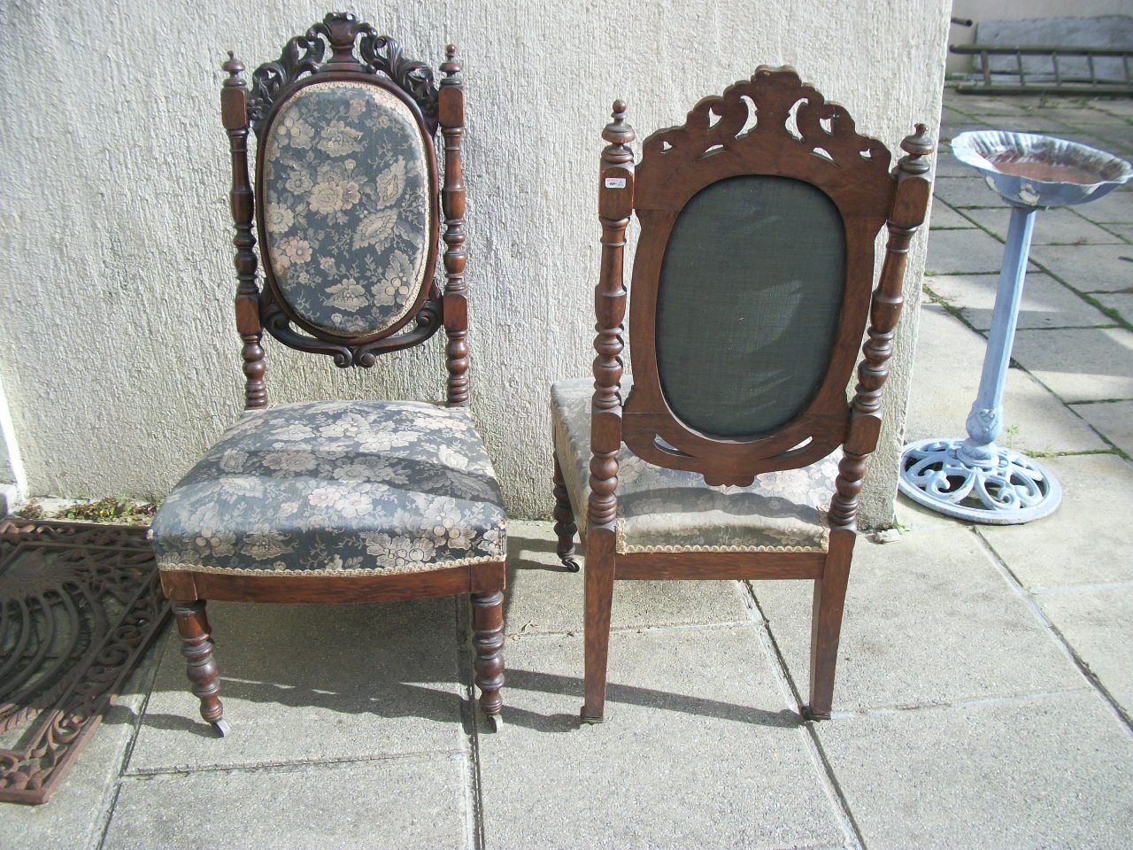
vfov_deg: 44.2
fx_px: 1047
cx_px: 566
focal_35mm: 32
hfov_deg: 56.8
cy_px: 425
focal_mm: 5.7
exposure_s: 1/80
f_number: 8.8
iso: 80
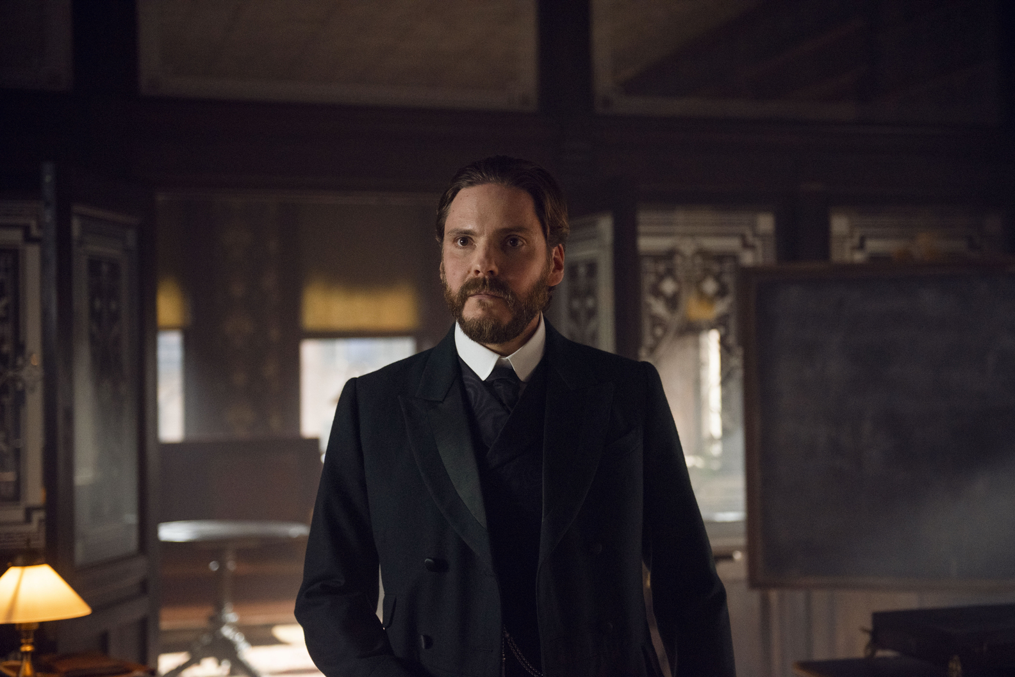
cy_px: 338
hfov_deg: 36.2
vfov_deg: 24.6
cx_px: 508
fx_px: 1551
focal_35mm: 55
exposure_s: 1/100
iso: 2500
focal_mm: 55
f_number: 2.8
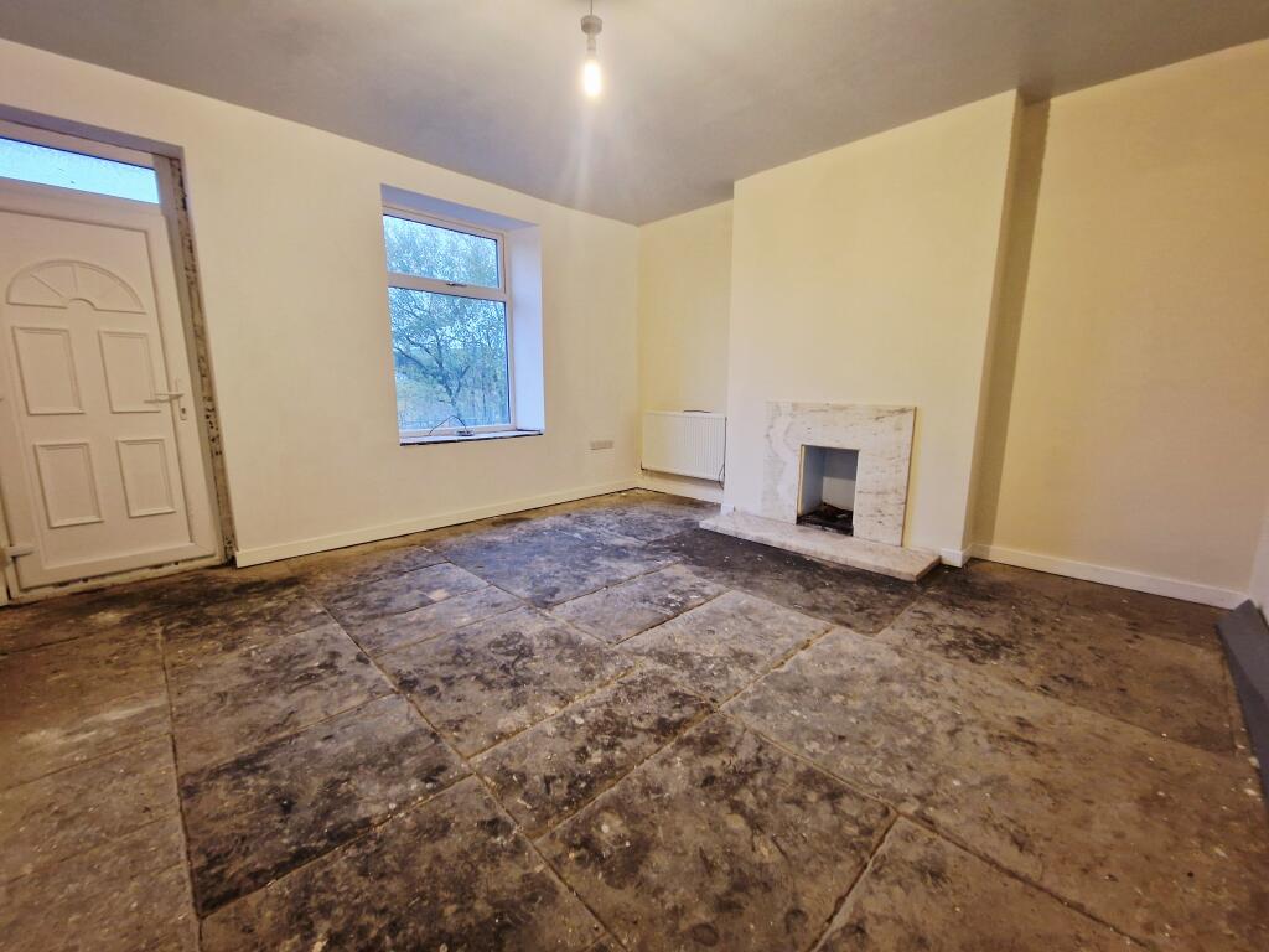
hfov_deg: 106.2
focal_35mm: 13
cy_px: 476
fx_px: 477
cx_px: 634
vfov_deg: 89.9
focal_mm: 2.2
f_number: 2.2
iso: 640
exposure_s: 1/33
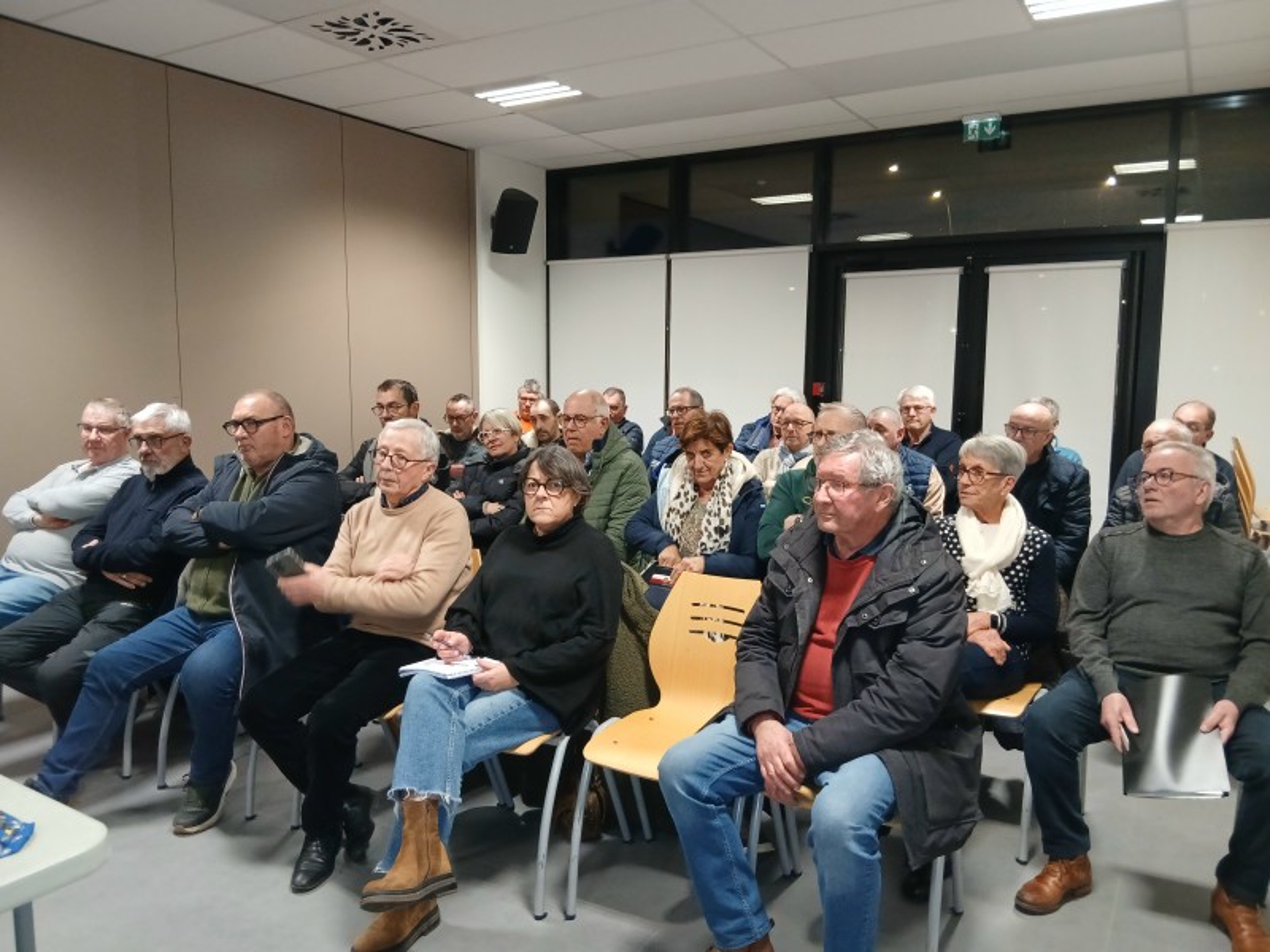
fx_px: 954
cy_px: 476
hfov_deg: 67.3
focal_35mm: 26
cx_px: 635
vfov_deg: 53.1
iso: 250
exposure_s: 1/25
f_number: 1.8
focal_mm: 3.98
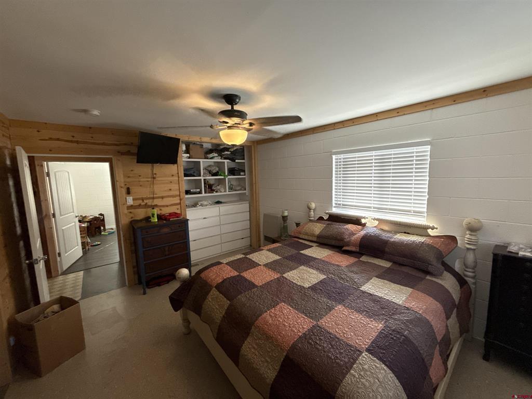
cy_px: 200
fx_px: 215
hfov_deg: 102.1
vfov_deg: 85.7
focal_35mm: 14
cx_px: 266
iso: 640
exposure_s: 1/120
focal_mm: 2.22
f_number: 2.2
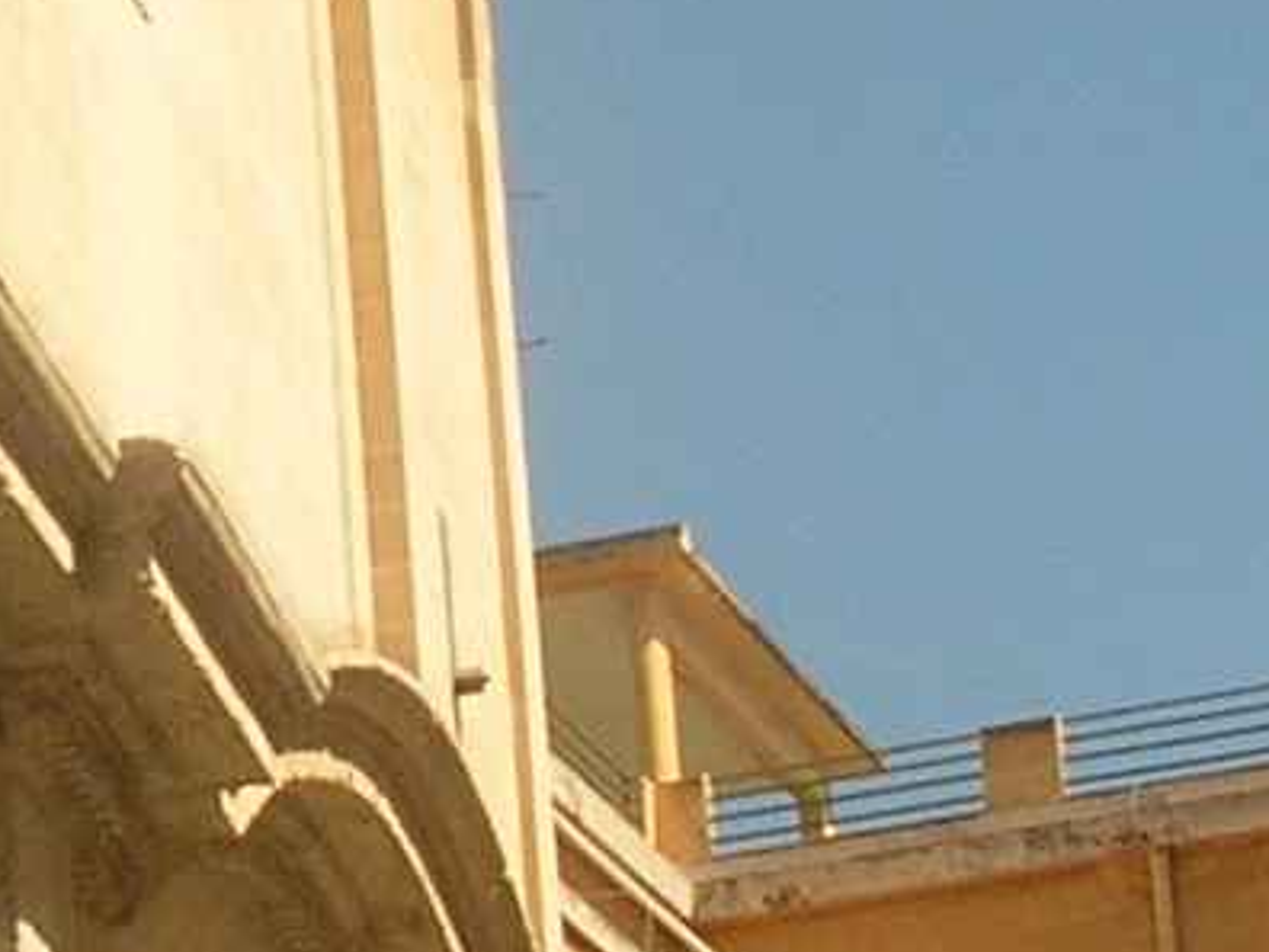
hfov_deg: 9.7
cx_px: -212
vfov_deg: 7.3
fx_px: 7405
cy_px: 260
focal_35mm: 202
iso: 50
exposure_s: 1/365
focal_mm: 5.8
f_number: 5.6
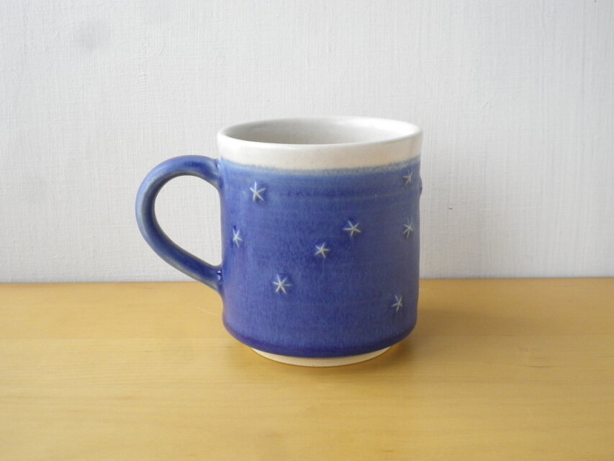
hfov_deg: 40.4
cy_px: 230
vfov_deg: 30.9
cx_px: 307
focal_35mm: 47
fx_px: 834
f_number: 4.6
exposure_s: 1/125
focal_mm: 8.46
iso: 400
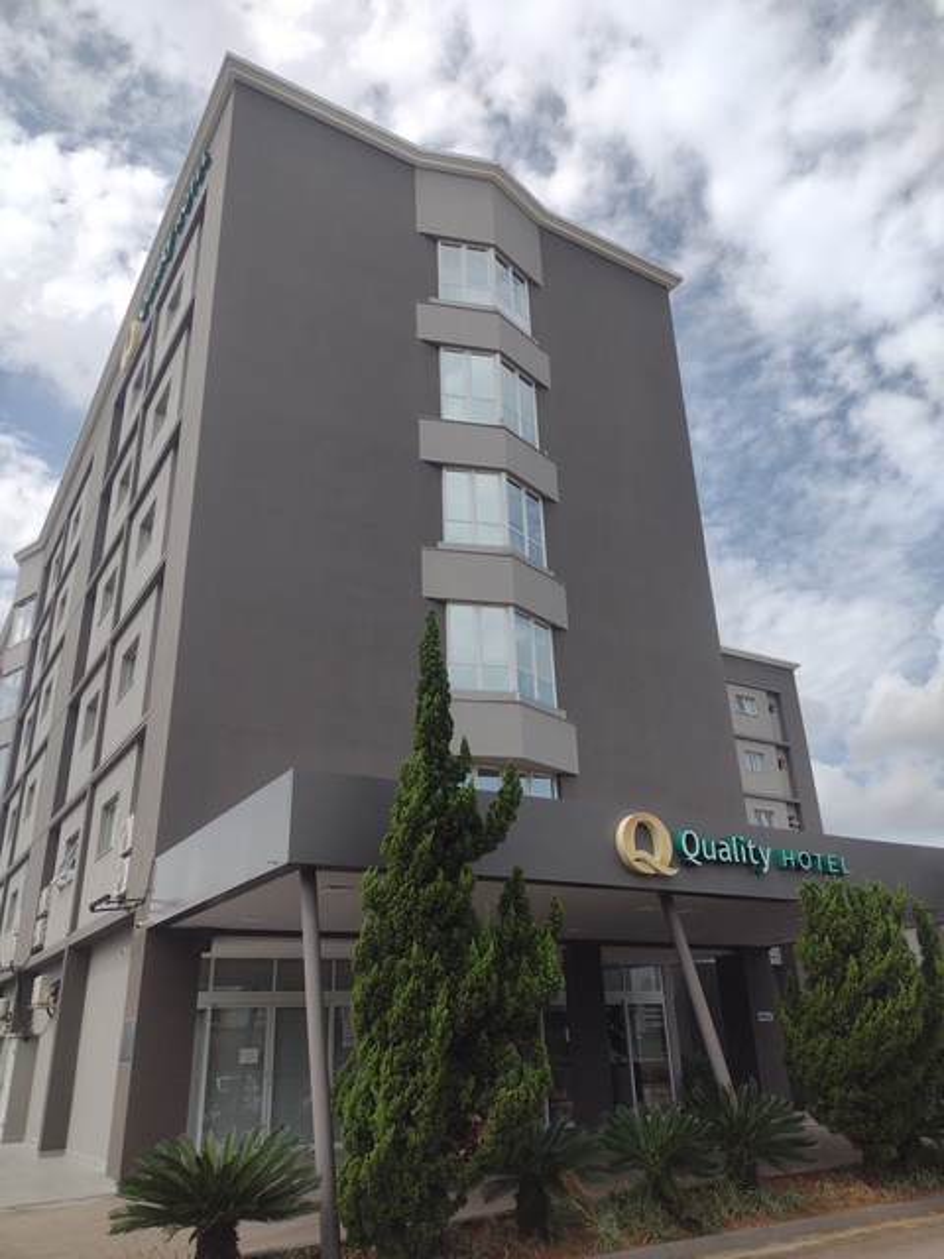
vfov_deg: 65.3
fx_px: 982
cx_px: 472
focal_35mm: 27
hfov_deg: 51.4
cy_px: 630
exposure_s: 1/2959
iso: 100
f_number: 1.7
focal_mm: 4.71
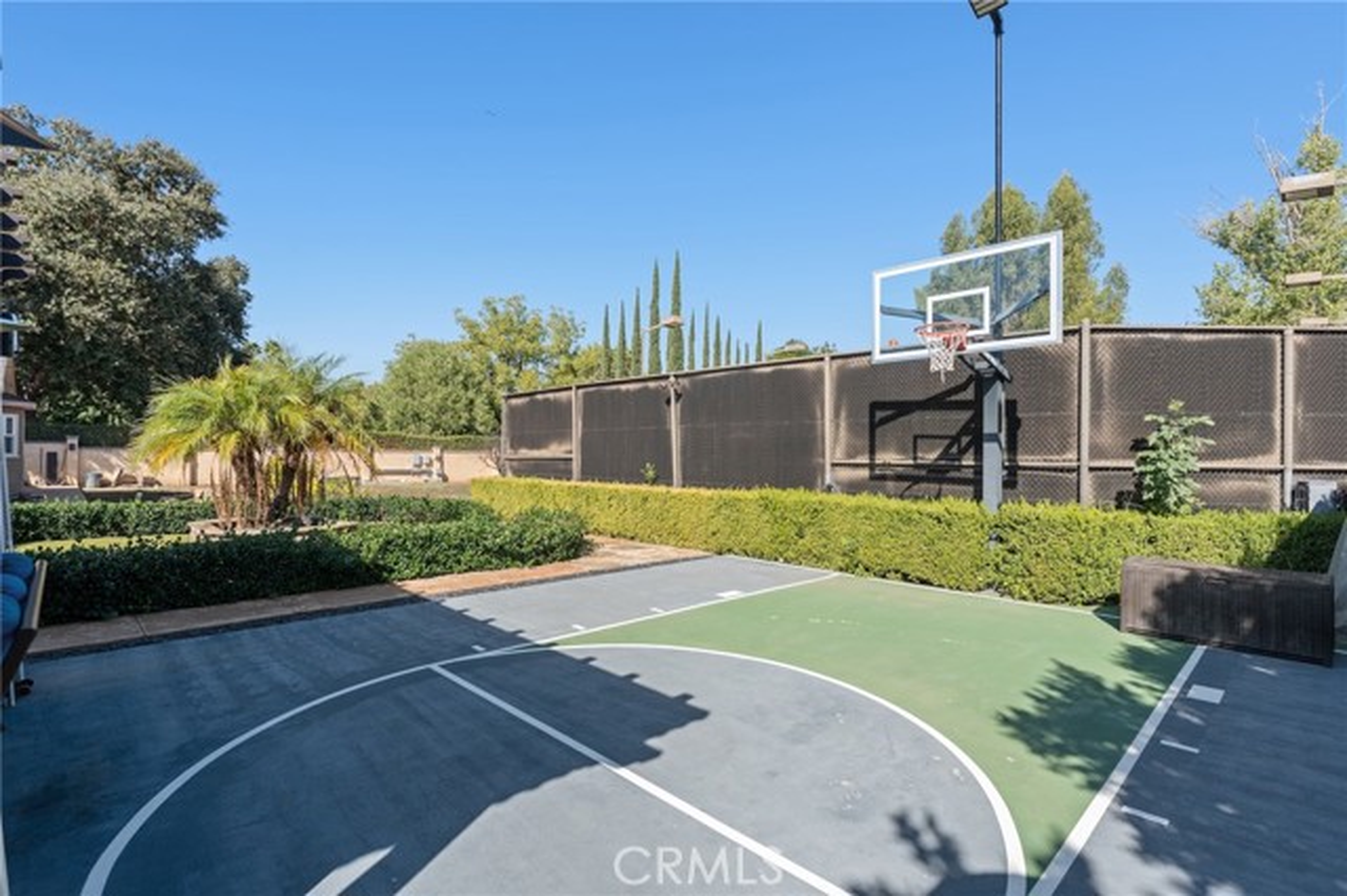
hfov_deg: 94.0
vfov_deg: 71.0
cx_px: 674
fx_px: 628
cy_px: 448
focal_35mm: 17
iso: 160
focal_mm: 16.8
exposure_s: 1/250
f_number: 8
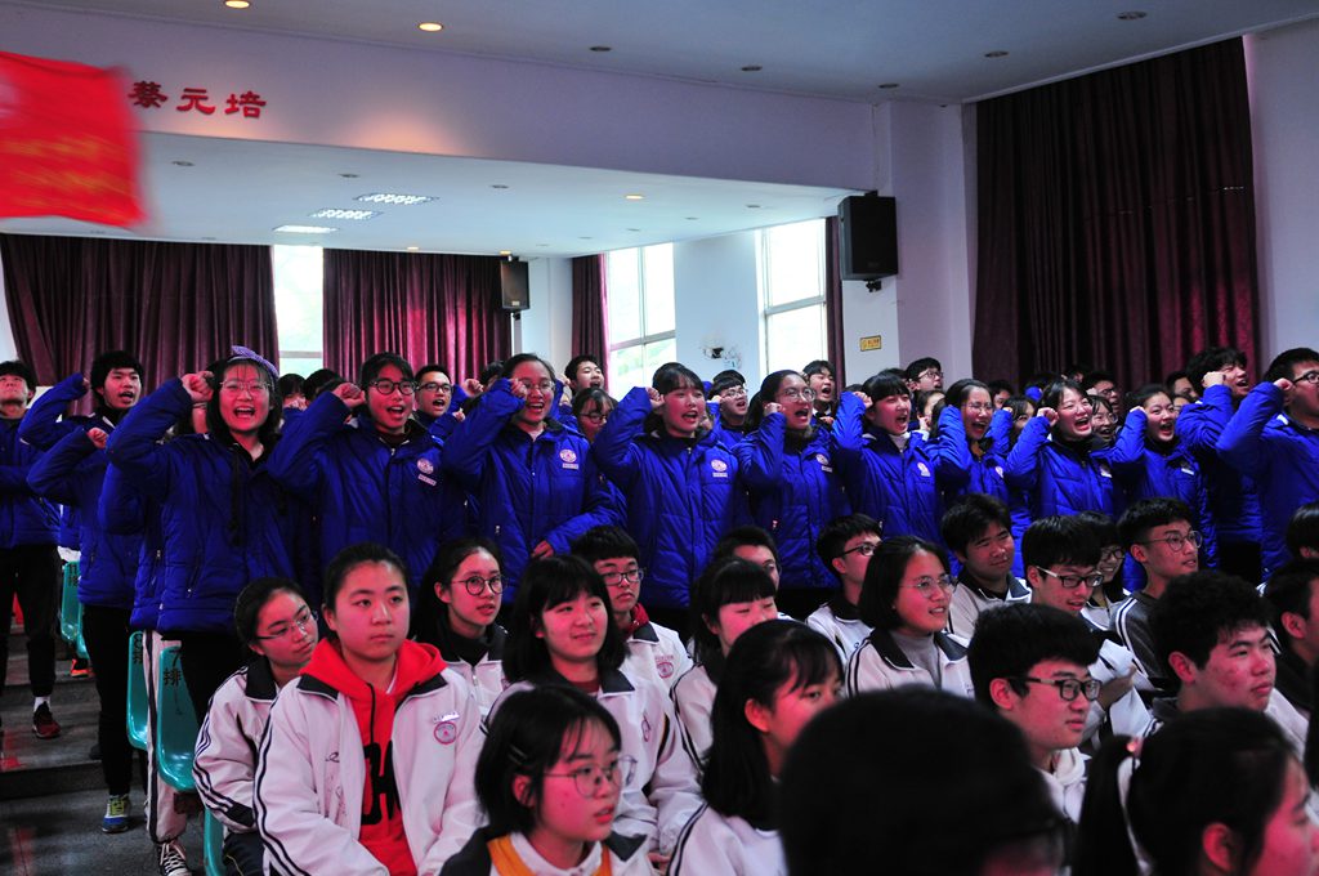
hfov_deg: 53.2
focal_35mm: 36
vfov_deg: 36.8
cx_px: 660
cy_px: 438
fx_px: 1317
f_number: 2.8
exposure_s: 1/30
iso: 320
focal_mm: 24
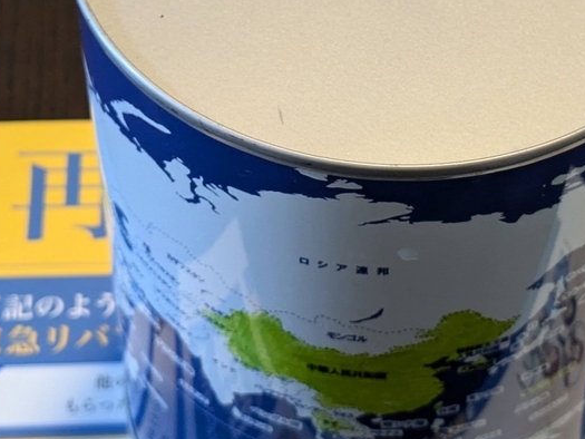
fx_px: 1893
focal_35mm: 112
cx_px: 384
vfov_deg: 13.2
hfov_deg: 17.5
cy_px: 142
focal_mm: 4.53
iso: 202
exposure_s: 1/45.7
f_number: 1.7
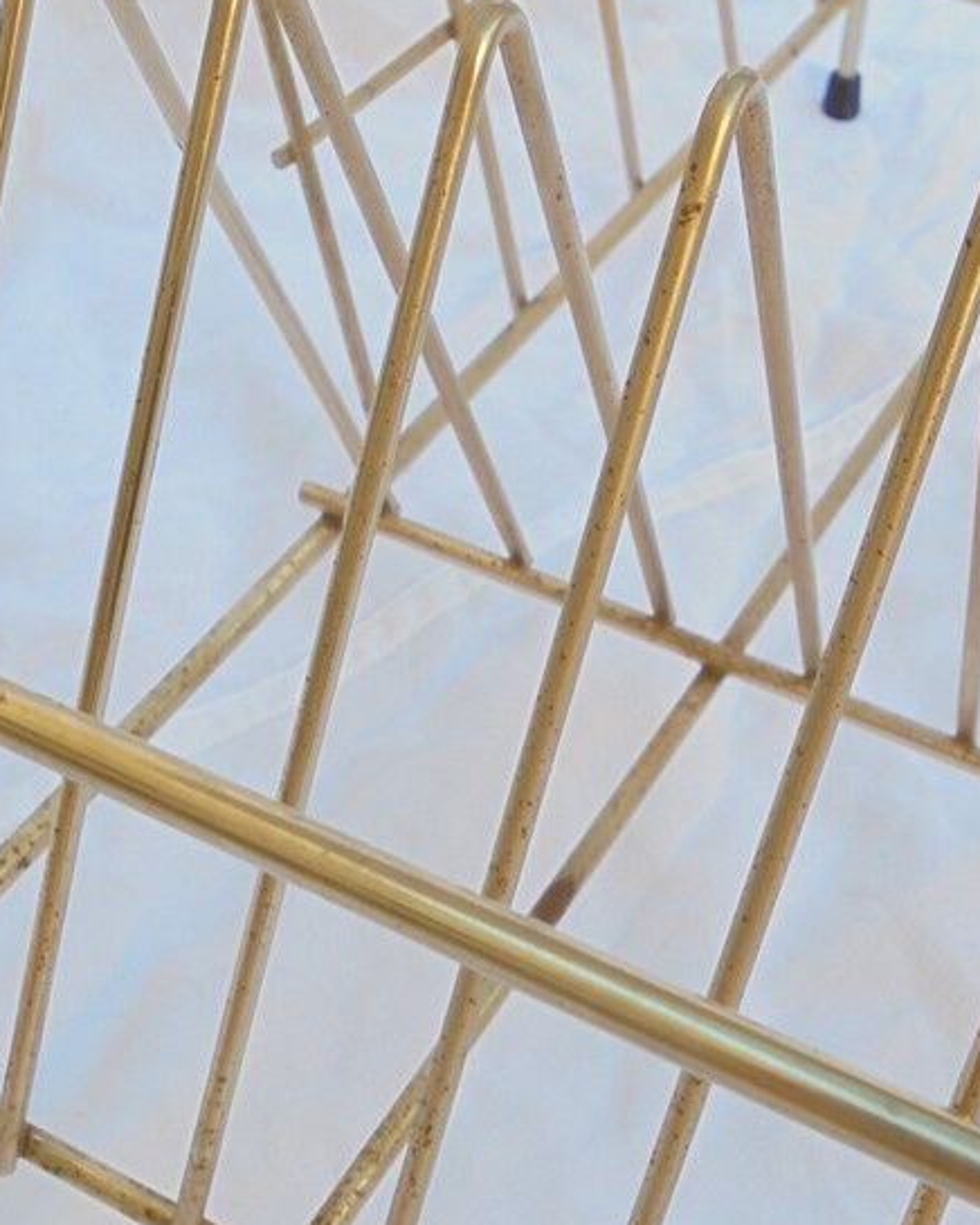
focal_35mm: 55
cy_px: 701
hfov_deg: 27.6
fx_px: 1994
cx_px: 490
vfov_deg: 34.1
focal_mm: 6.1
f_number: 4
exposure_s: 1/60
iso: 100
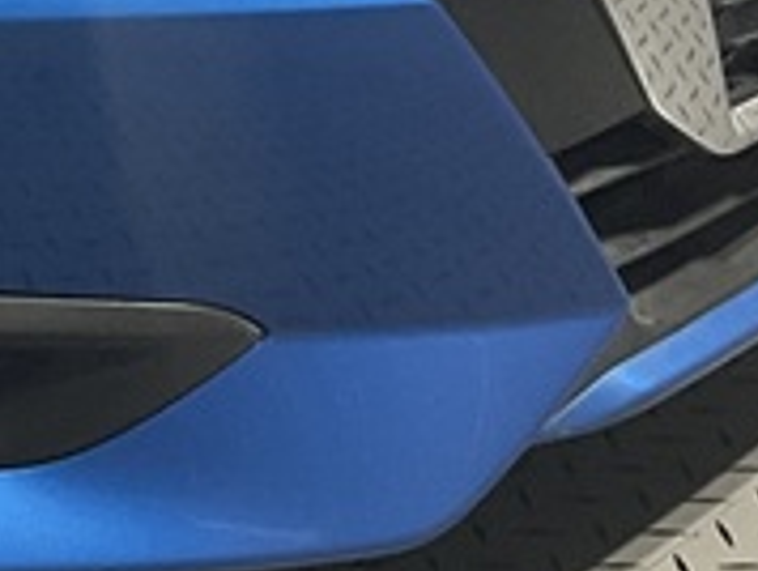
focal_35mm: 156
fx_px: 3421
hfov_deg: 11.5
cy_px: -303
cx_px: -690
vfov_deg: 9.3
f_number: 1.8
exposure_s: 1/60
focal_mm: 3
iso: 50
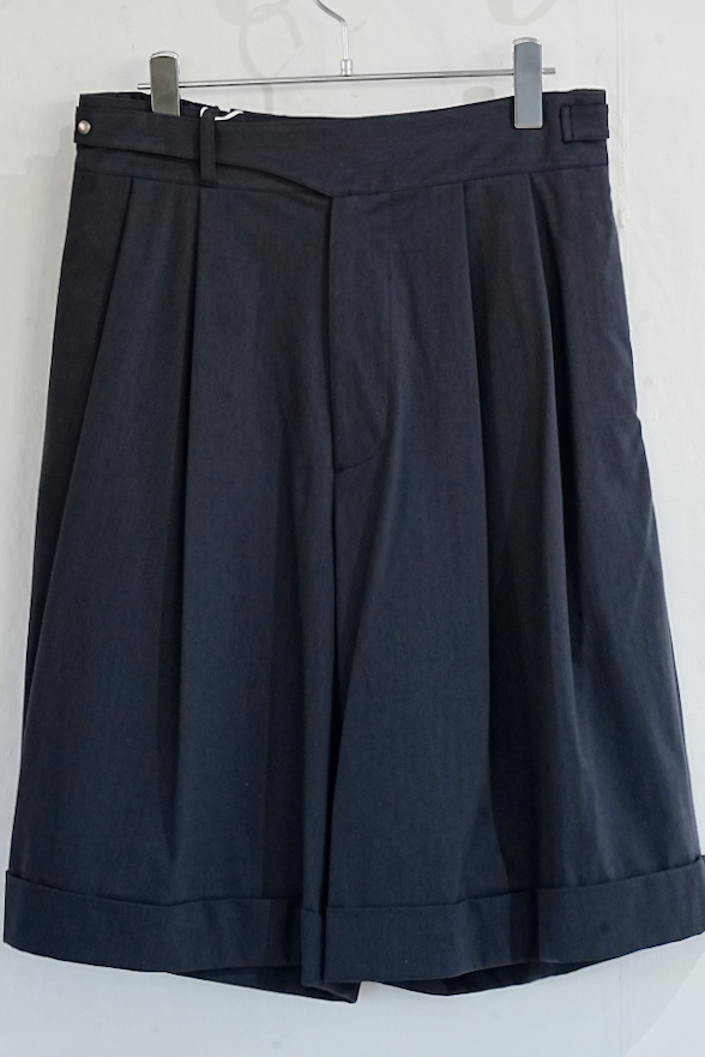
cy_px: 318
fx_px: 3669
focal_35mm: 125
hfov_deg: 11.0
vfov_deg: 16.3
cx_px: 343
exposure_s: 1/30
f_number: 16
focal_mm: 86
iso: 1600
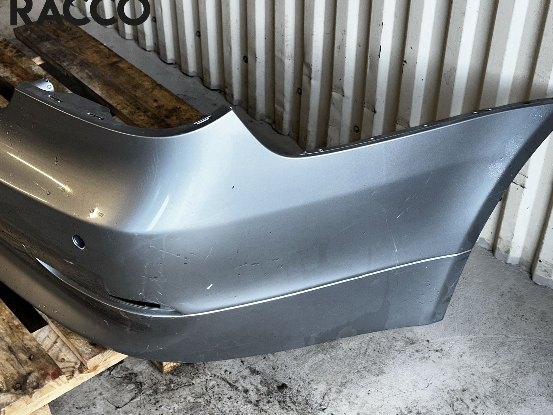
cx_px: 277
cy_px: 230
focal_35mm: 55
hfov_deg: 34.9
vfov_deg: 26.6
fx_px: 879
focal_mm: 6.86
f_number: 1.78
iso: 40
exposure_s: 1/49
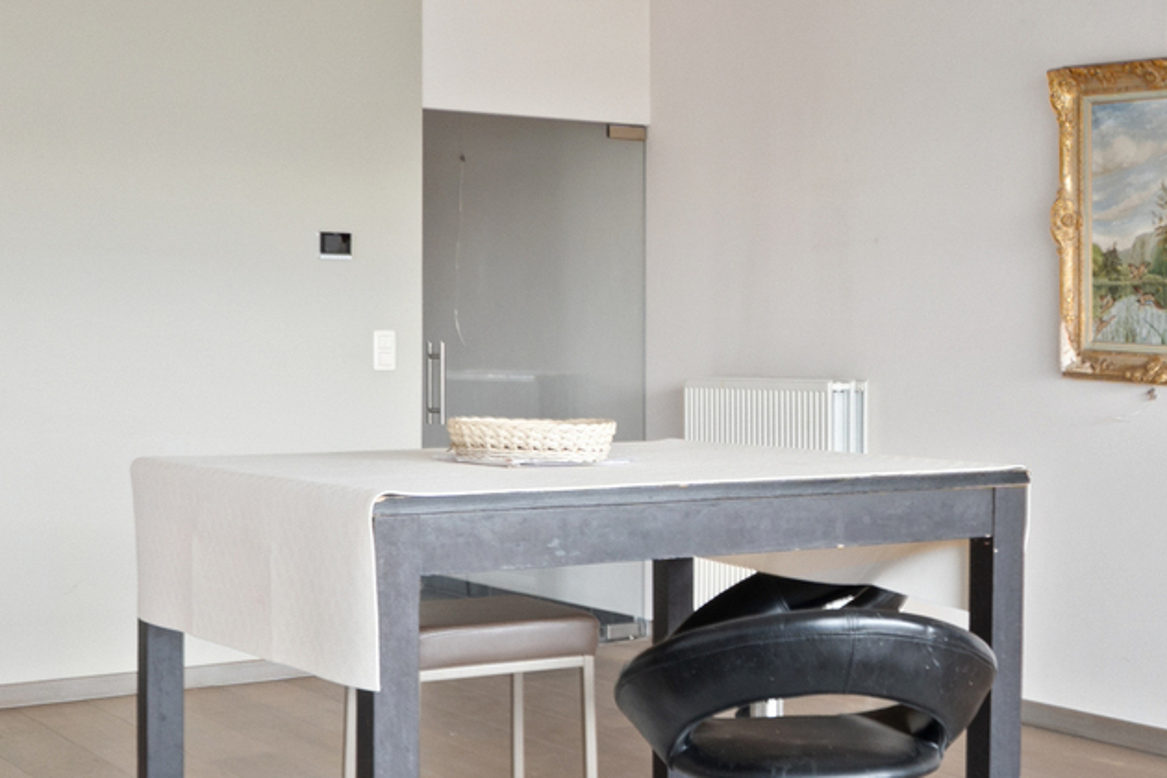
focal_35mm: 61
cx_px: 832
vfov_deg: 22.2
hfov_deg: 32.4
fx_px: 1977
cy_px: 341
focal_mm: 16
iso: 500
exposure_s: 2
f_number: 10
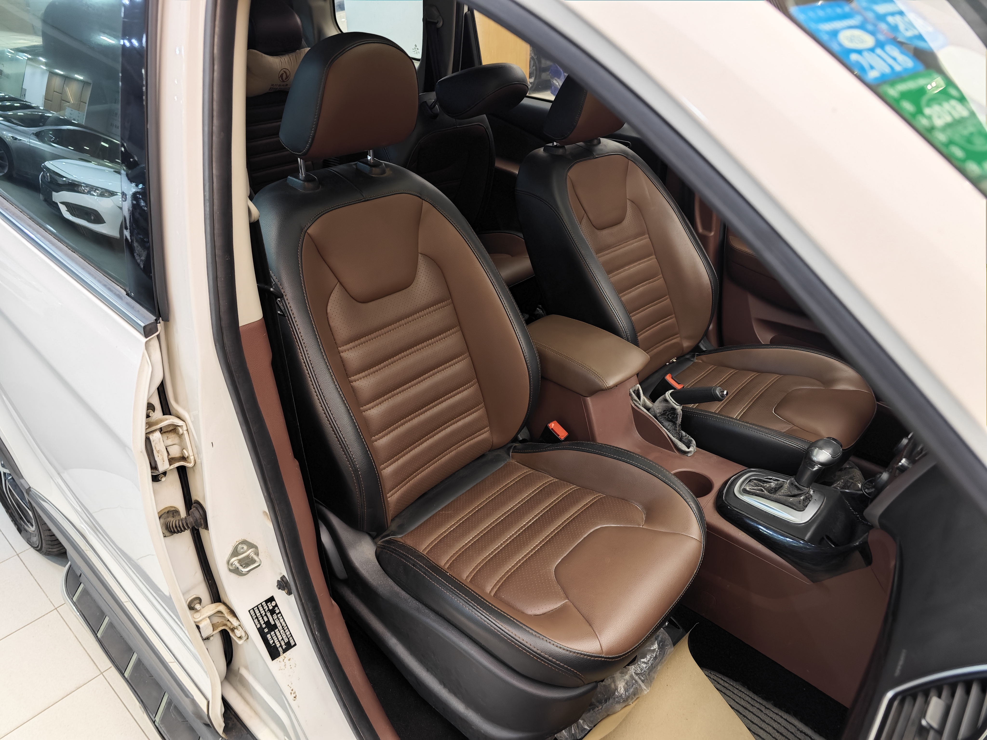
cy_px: 370
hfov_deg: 73.9
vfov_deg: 58.9
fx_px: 656
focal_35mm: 23
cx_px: 494
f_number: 1.9
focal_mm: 8.7
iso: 640
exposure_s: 1/39
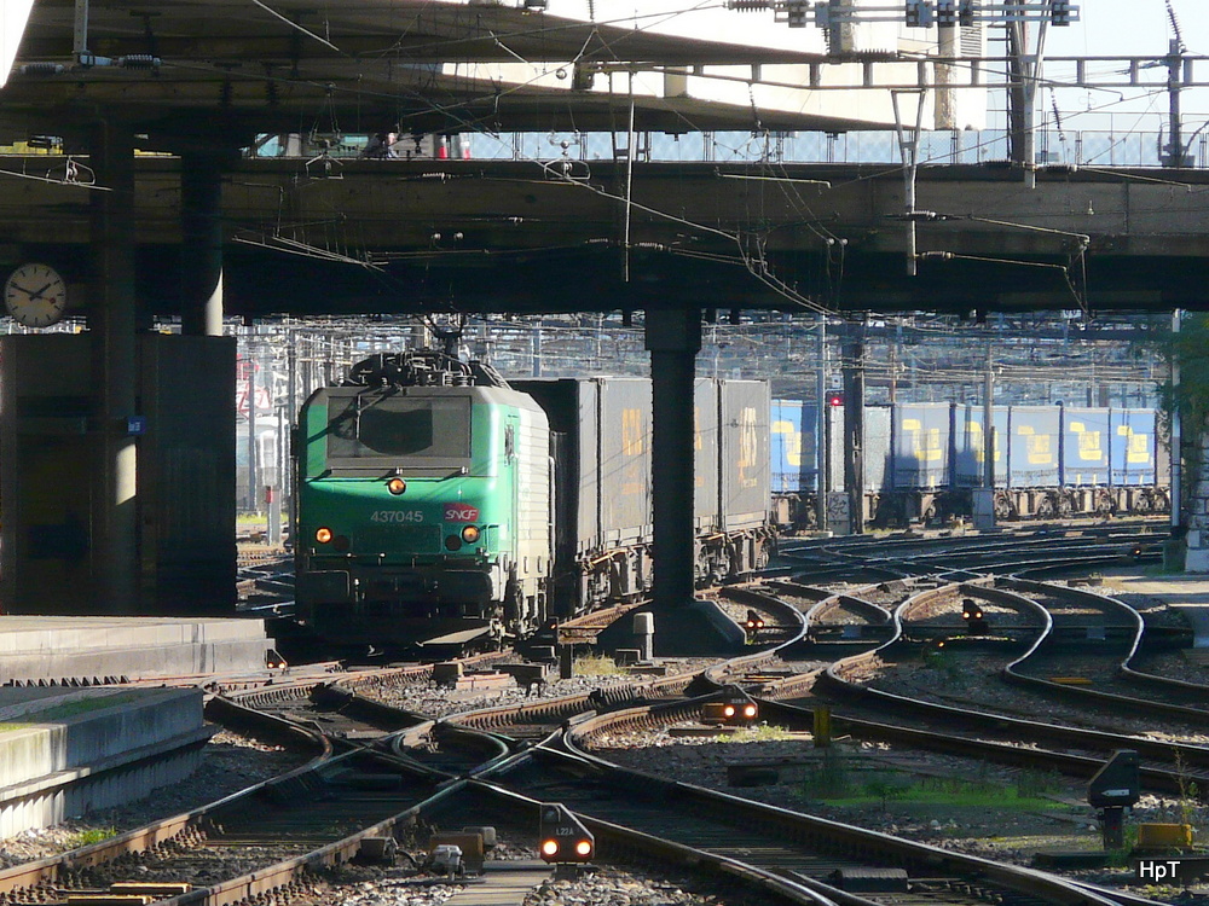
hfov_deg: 8.5
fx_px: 8173
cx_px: 604
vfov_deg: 6.4
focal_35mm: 234
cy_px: 453
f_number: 5
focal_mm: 38.4
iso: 100
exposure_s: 1/250
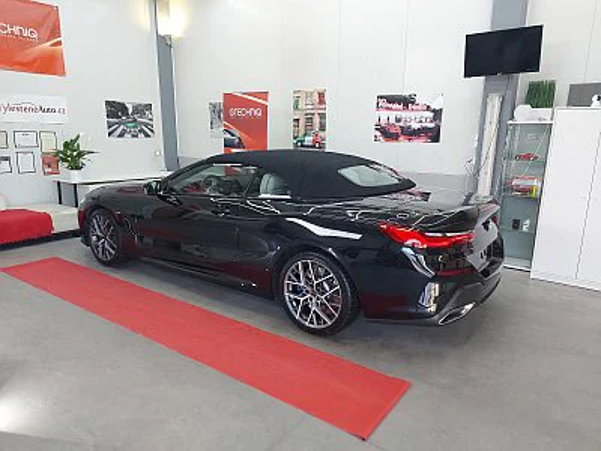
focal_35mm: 24
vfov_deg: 56.8
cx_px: 300
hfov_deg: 71.6
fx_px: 417
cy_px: 226
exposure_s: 1/50
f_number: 1.8
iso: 64
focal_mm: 5.23
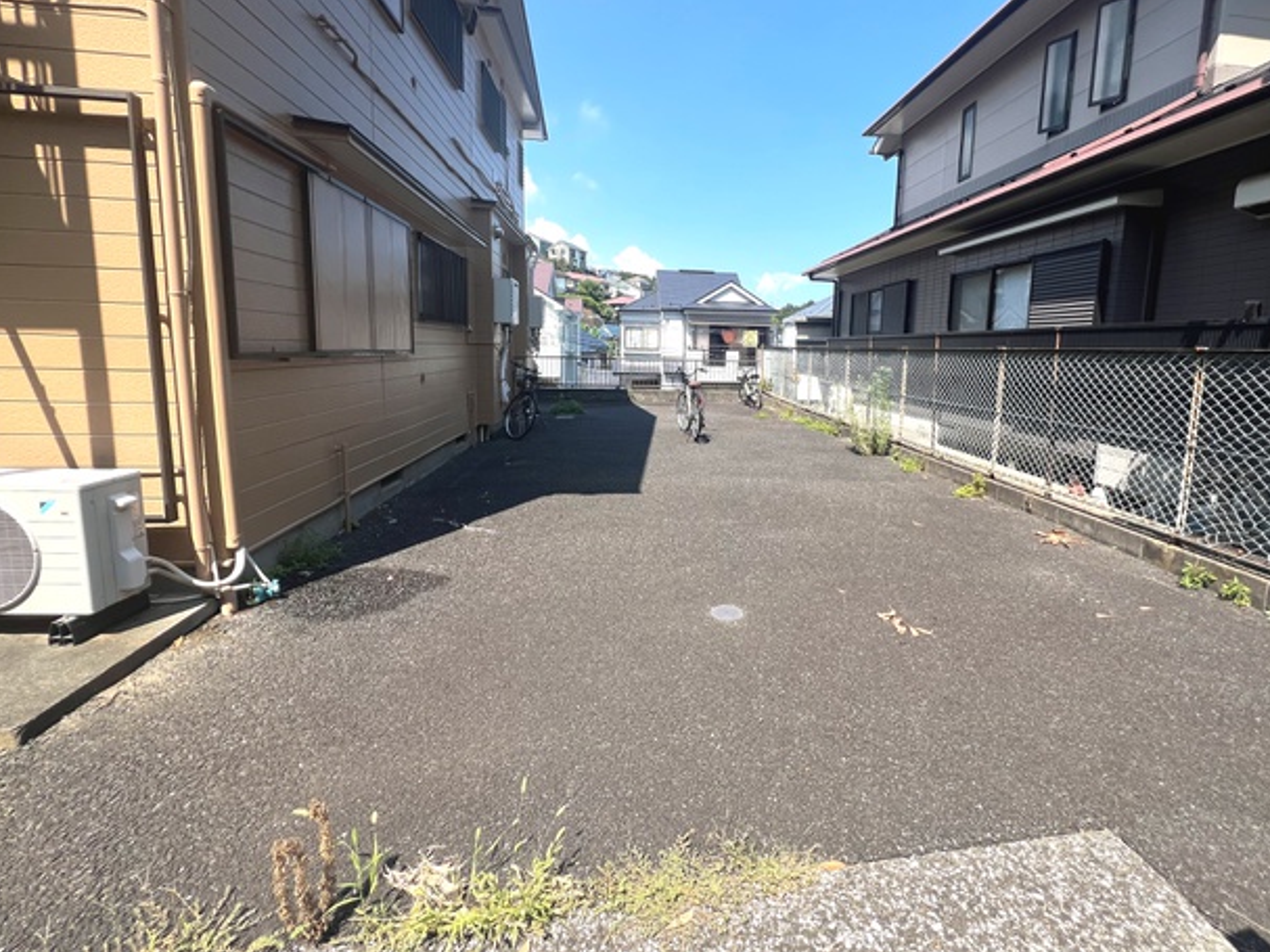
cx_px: 707
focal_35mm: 15
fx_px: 550
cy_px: 428
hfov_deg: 97.8
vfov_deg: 81.5
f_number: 1.8
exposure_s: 1/896
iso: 32
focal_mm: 1.57
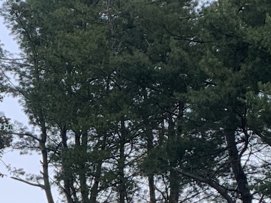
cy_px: 263
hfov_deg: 12.2
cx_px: -46
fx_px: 1238
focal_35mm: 158
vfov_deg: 9.2
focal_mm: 4.25
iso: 100
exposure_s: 1/83
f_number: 1.8
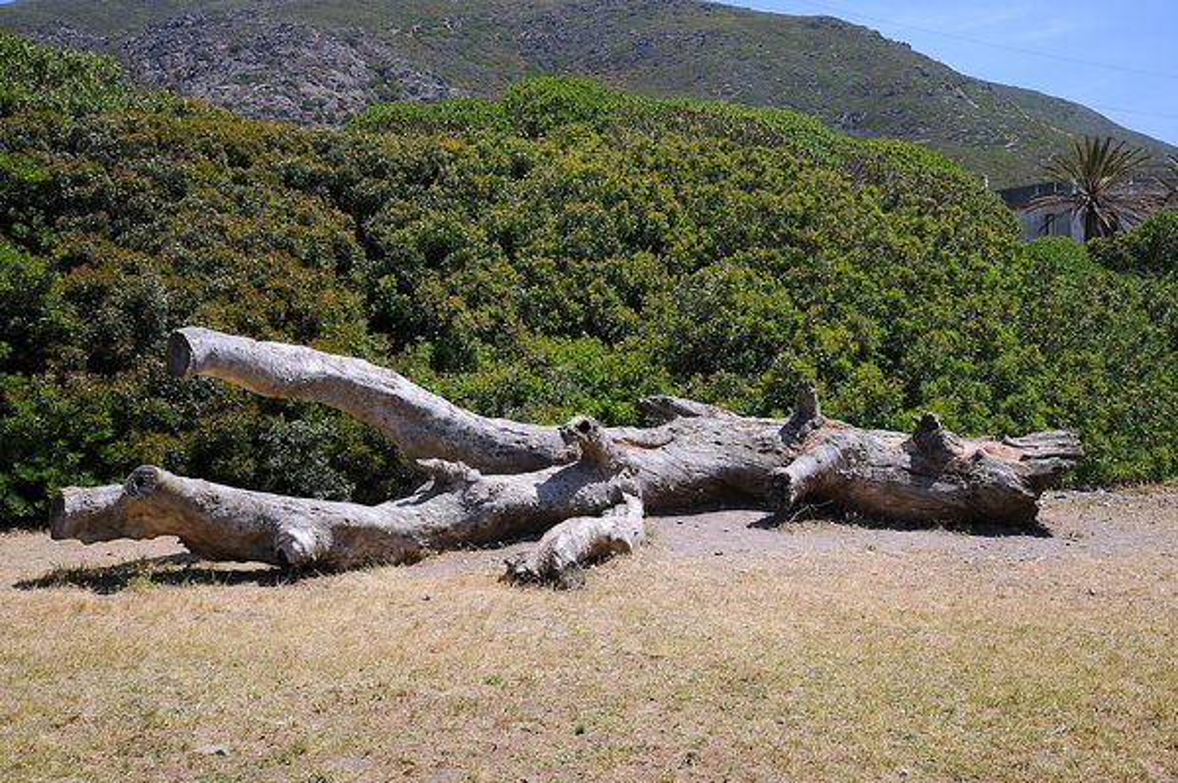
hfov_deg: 34.5
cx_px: 589
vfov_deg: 23.3
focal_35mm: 58
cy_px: 392
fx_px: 1896
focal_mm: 58
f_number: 9
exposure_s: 1/500
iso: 400
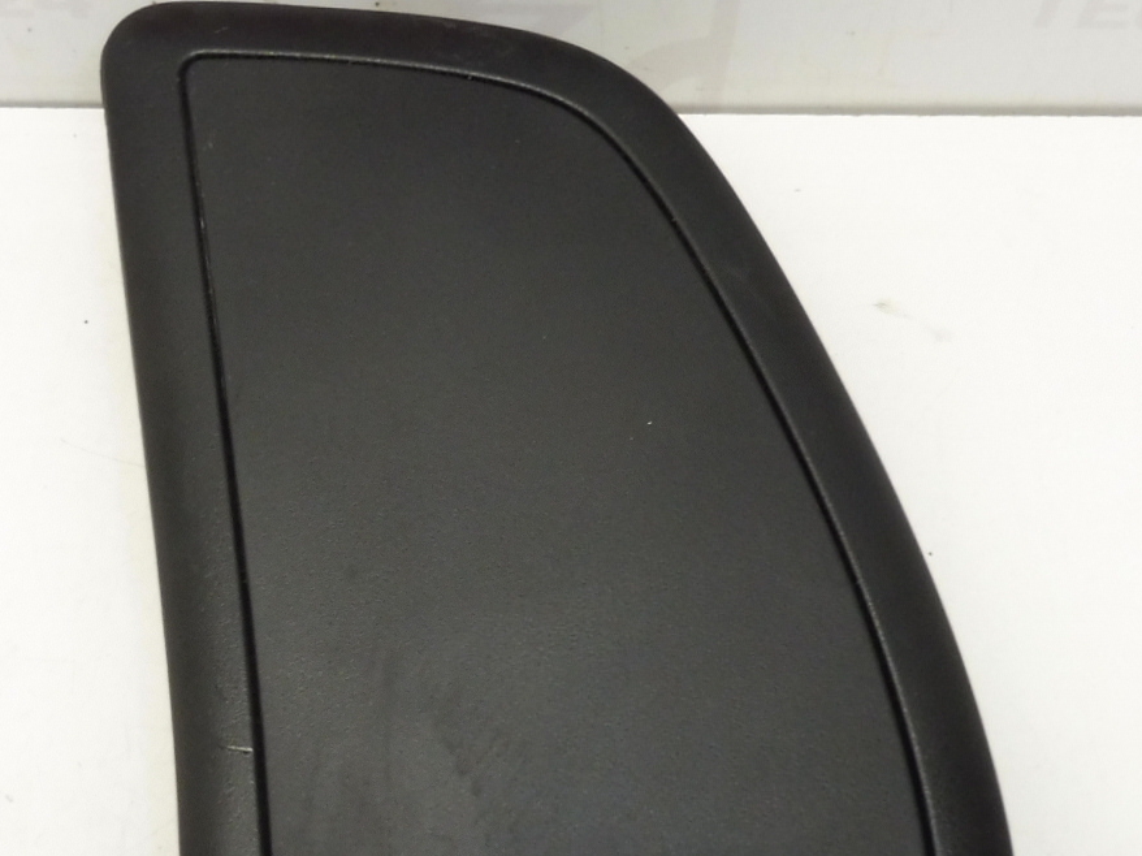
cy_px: 624
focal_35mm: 56
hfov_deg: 34.4
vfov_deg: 25.8
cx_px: 546
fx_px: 1847
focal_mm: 4.3
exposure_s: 1/60
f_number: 3.5
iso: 200
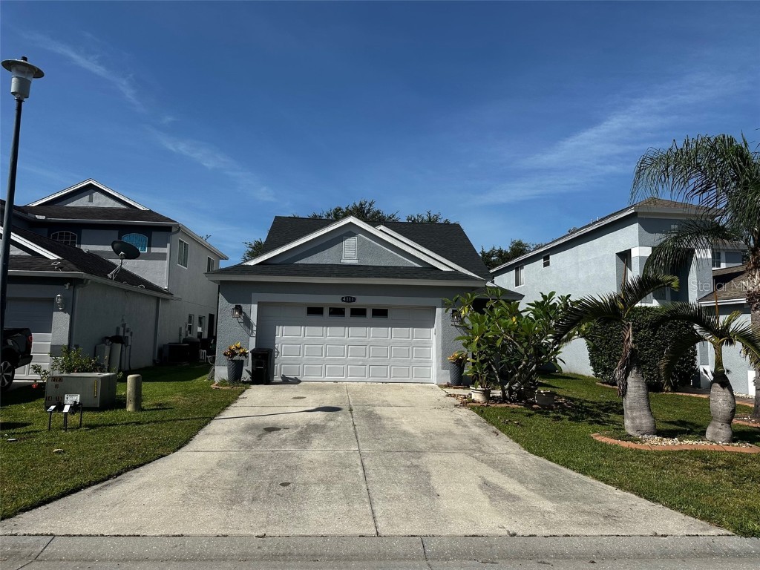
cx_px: 380
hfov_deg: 71.6
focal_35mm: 24
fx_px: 527
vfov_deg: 56.8
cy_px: 285
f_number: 1.78
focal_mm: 6.86
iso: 80
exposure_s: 1/8197
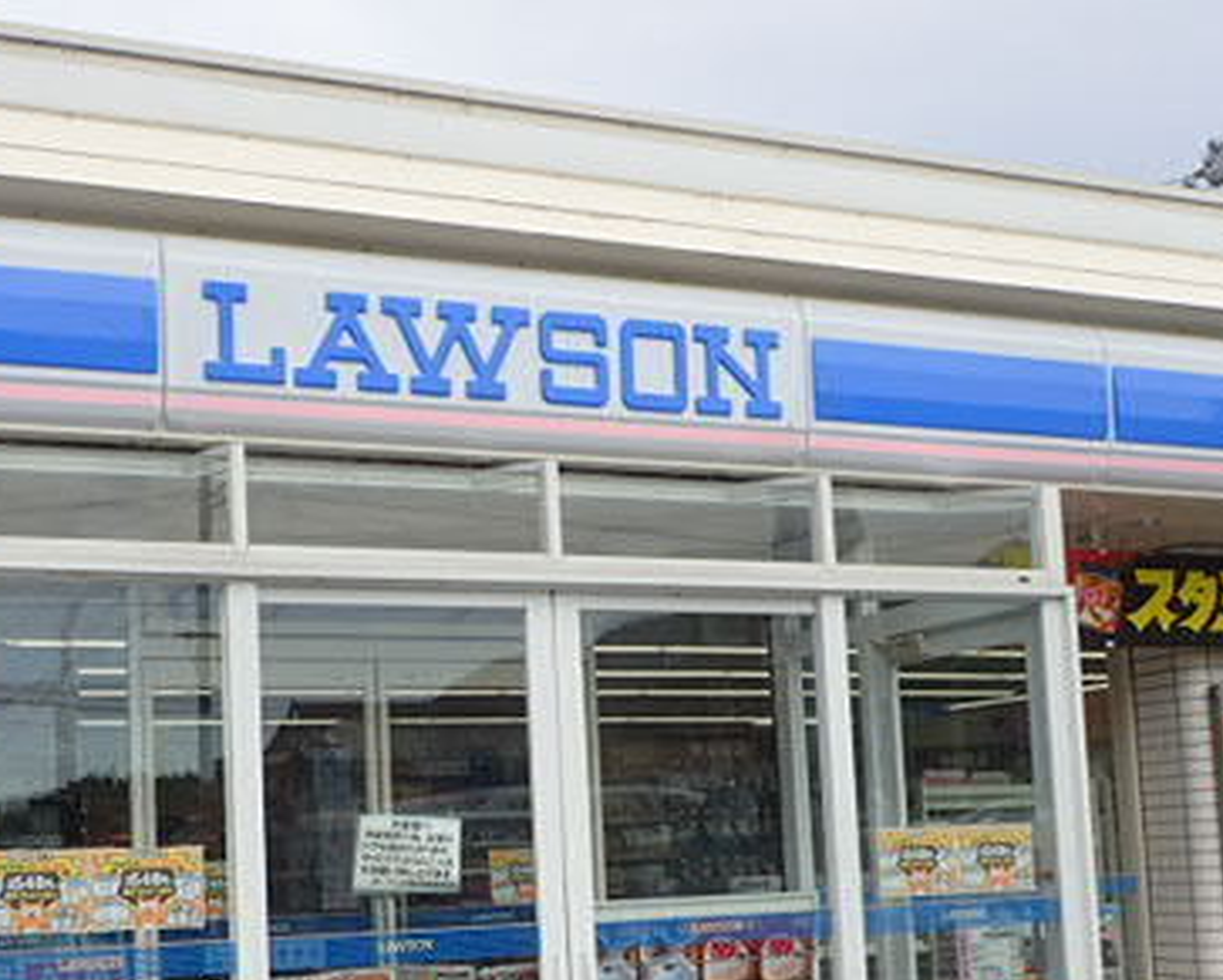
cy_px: 724
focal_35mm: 43
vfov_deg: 34.3
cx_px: 384
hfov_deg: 42.2
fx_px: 1558
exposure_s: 1/160
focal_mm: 4.5
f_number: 8
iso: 100
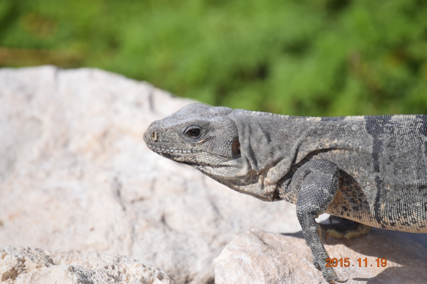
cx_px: 214
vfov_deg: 4.6
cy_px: 142
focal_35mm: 300
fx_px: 3557
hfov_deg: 6.9
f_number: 5.6
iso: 320
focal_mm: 200
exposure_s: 1/2000
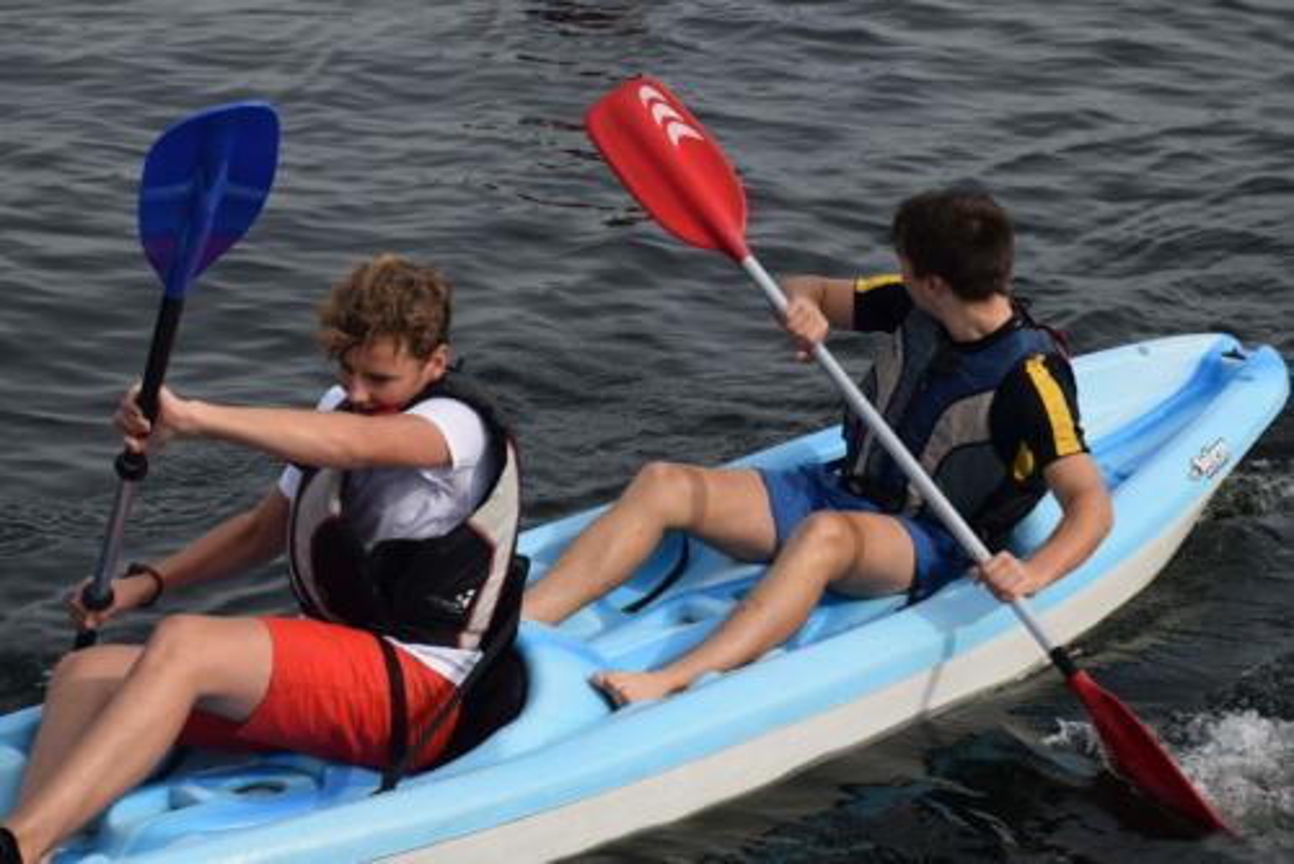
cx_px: 647
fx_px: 3560
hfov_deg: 20.6
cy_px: 432
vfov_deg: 13.8
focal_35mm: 99
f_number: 10
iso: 200
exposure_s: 1/400
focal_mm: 66
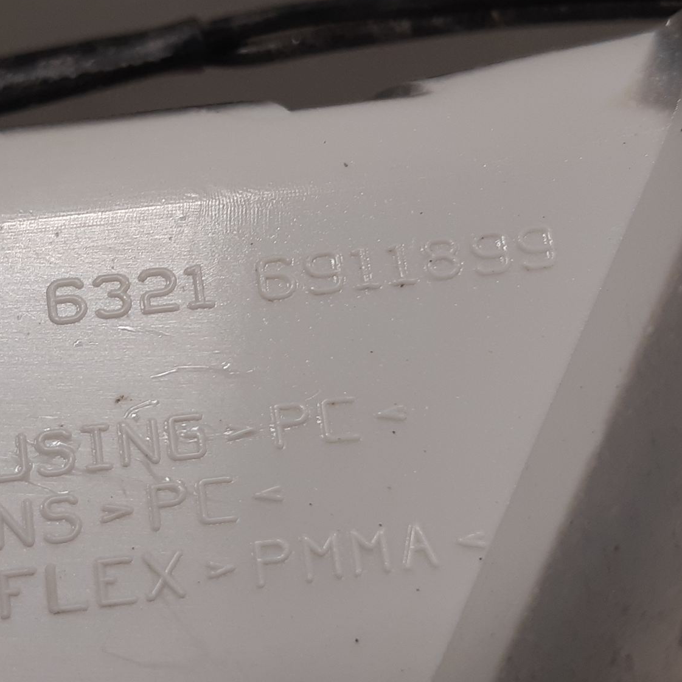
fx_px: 936
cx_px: 173
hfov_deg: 39.0
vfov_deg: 40.0
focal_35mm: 42
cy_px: 322
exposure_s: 1/50
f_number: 1.7
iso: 50
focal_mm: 3.93
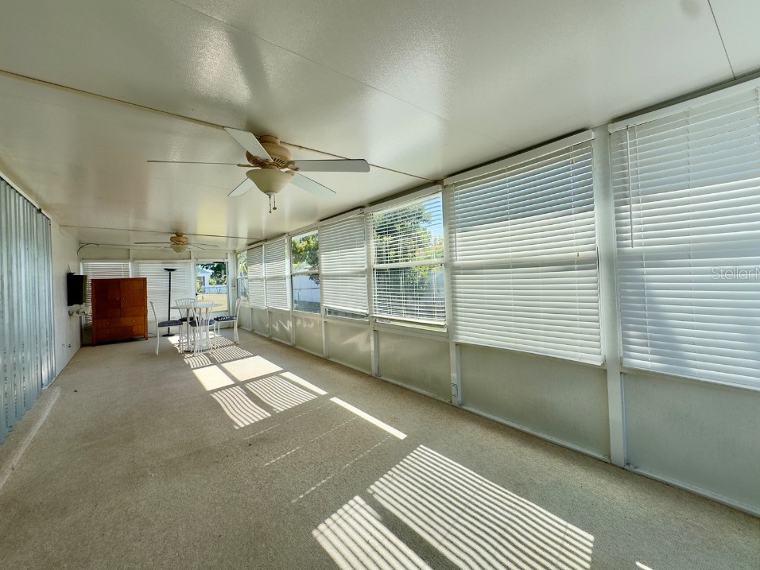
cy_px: 273
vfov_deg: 81.7
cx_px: 379
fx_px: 329
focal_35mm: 15
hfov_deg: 98.2
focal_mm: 2.22
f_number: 2.2
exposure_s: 1/266
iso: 40
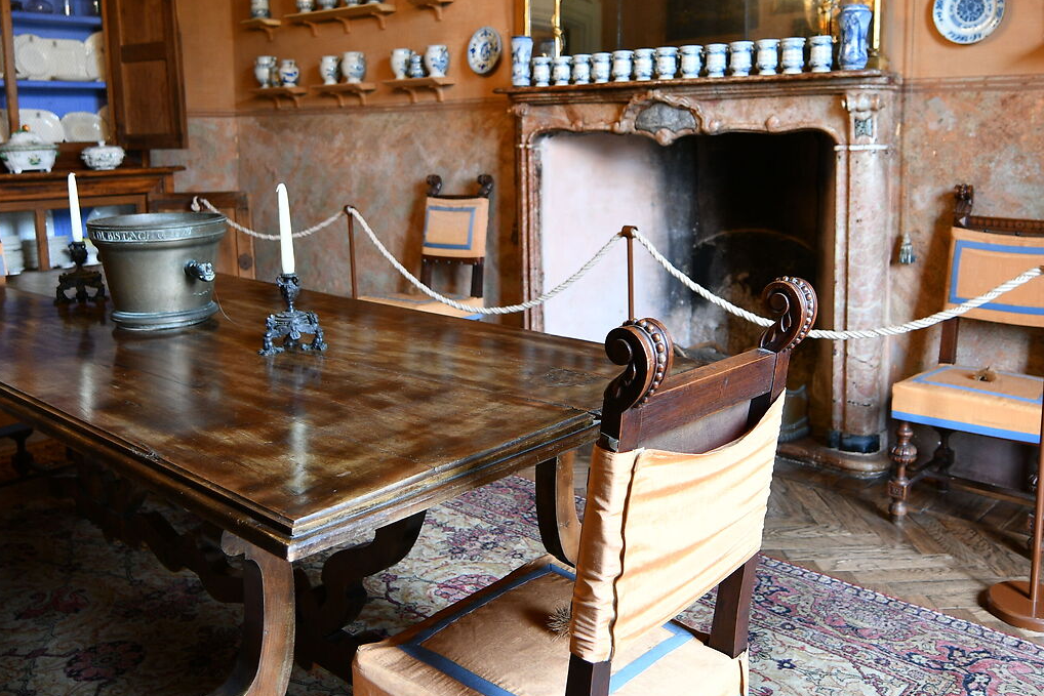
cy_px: 267
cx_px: 503
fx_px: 957
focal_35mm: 33
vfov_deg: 39.7
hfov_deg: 57.2
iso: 250
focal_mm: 14
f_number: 2.8
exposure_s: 1/20
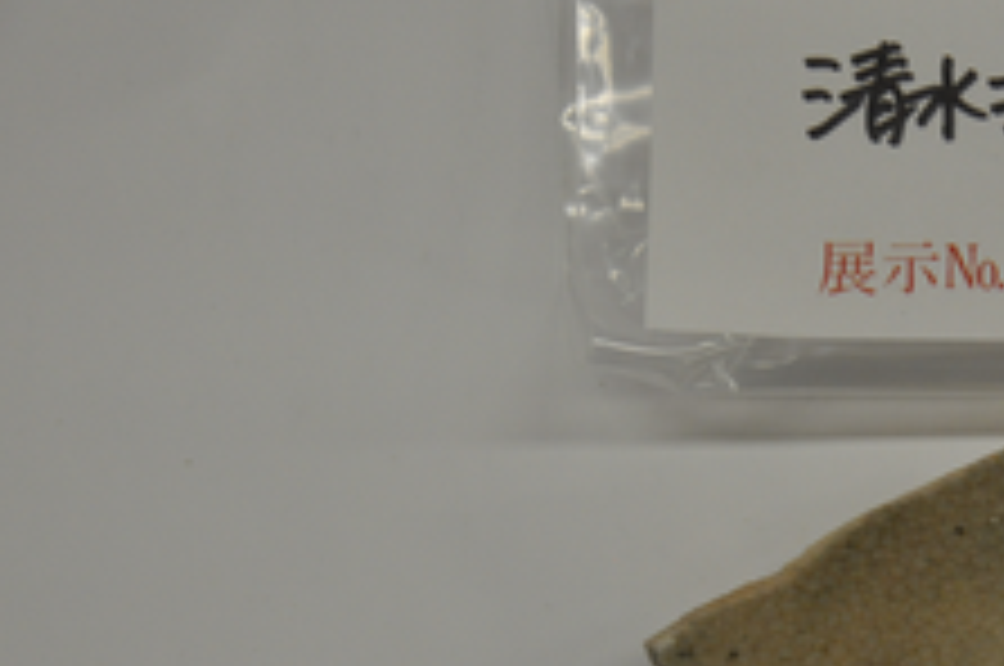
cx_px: 950
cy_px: 603
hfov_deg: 9.0
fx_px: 6350
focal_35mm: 228
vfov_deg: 6.0
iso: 800
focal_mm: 75
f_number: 5.3
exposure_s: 1/160
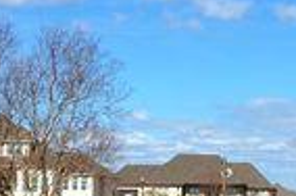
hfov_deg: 17.1
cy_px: 92
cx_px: 321
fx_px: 952
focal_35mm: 116
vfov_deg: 11.8
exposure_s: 1/400
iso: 100
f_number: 10
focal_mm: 22
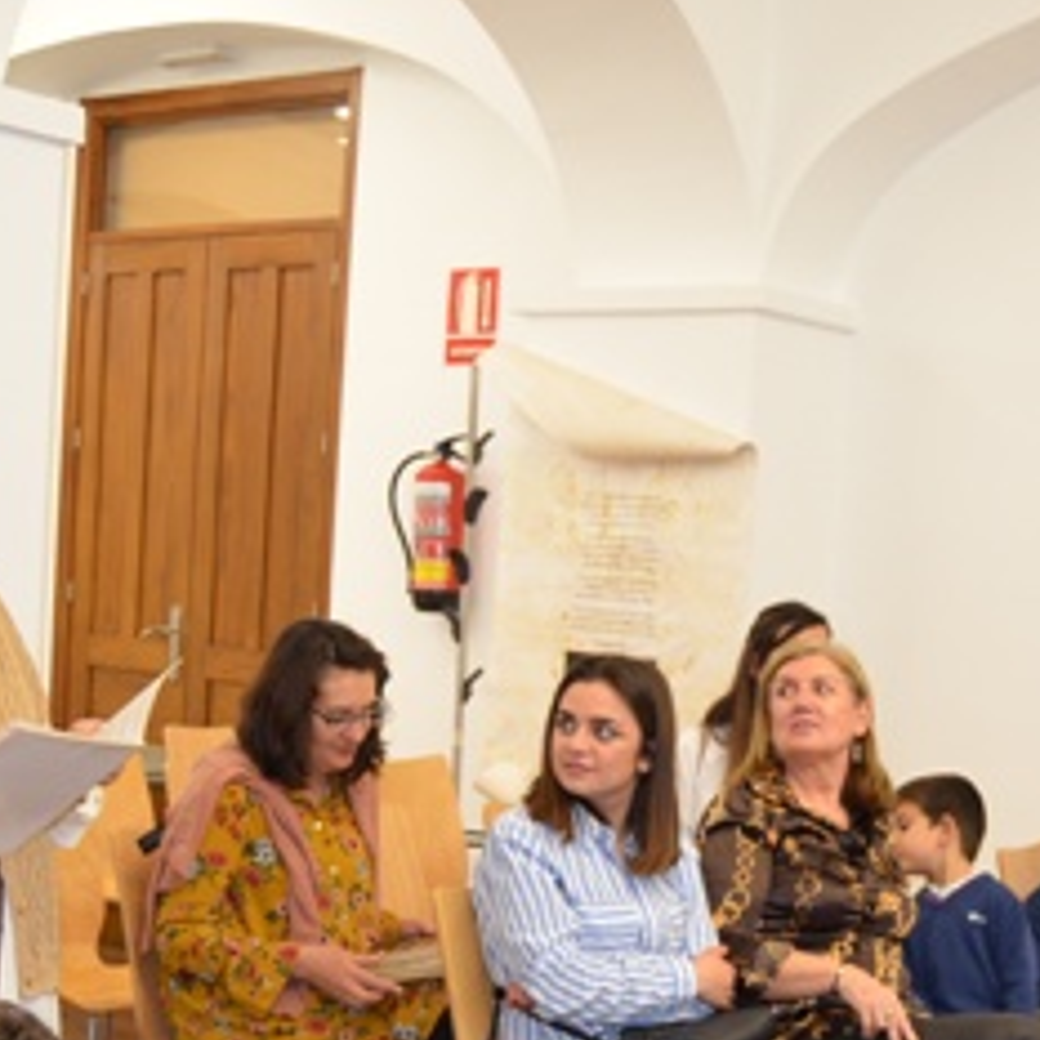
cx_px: 652
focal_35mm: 63
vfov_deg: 26.7
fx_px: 2141
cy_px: 857
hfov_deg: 27.2
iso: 400
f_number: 3.5
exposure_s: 1/80
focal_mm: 18
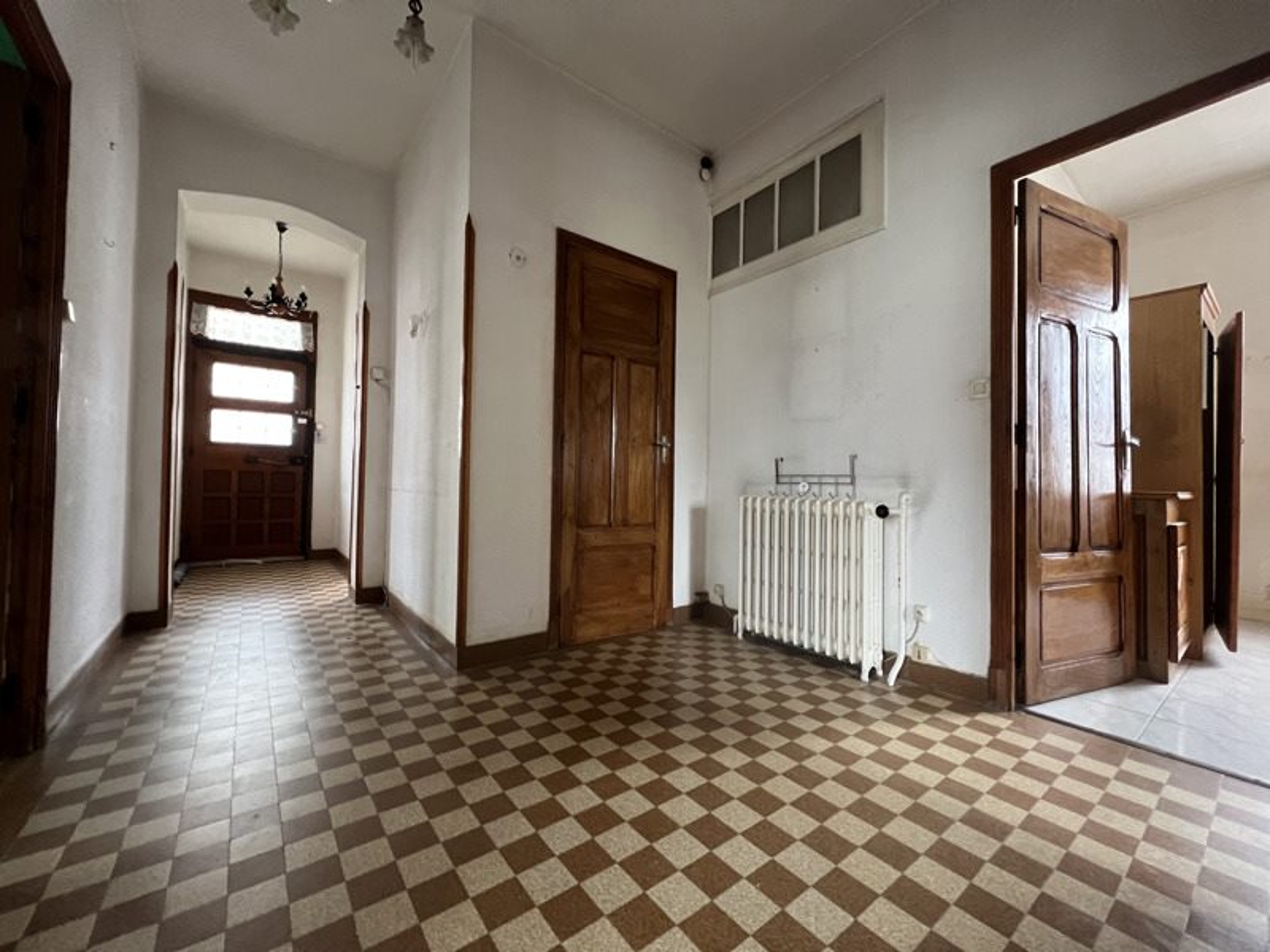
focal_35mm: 13
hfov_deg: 106.2
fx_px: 477
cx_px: 635
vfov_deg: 89.9
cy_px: 476
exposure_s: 1/60
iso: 500
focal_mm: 1.57
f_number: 1.8
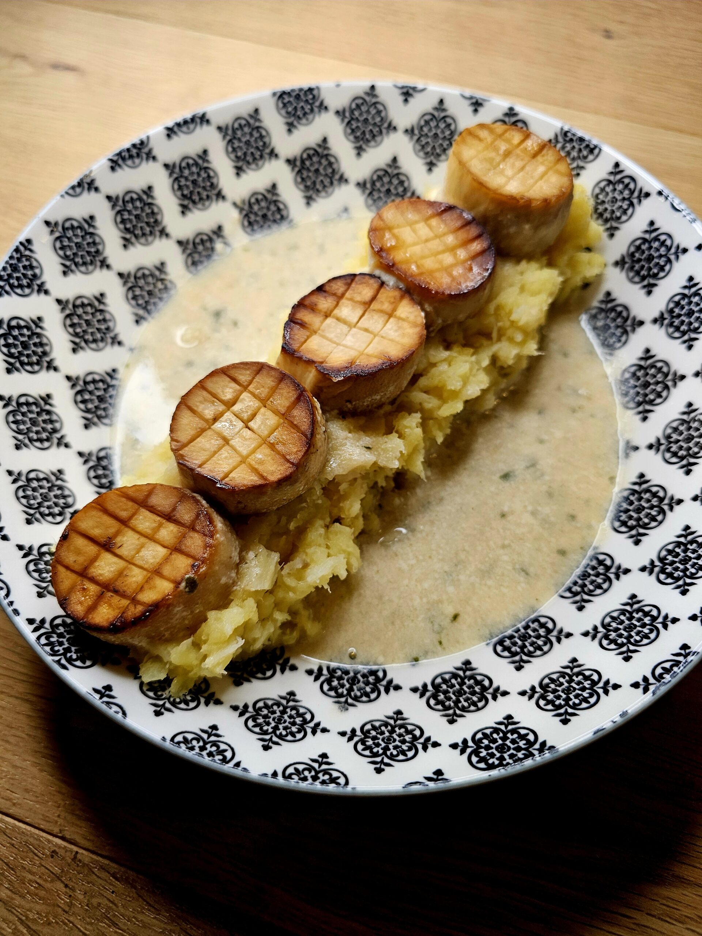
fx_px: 622
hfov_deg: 58.9
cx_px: 351
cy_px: 468
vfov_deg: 73.9
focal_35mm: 23
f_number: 1.7
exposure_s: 1/59.2
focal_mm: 6.3
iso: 64
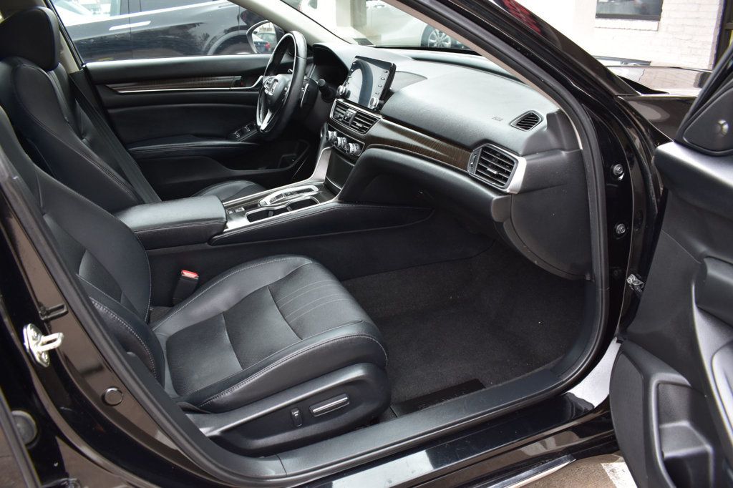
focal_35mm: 27
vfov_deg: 47.9
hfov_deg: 67.4
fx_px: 550
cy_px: 244
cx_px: 366
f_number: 7.1
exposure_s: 1/25
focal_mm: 18
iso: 400
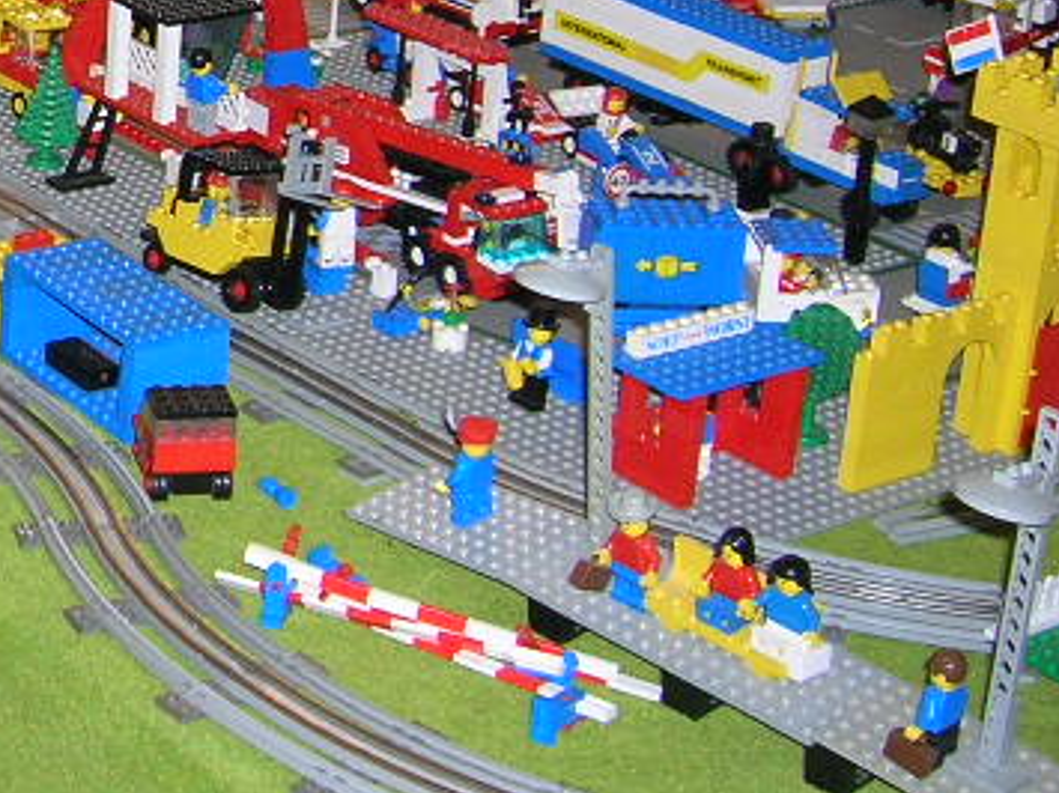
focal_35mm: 98
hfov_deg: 19.0
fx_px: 2997
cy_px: -63
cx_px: -200
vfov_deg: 14.7
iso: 63
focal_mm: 5.7
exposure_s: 1/60.1
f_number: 2.9
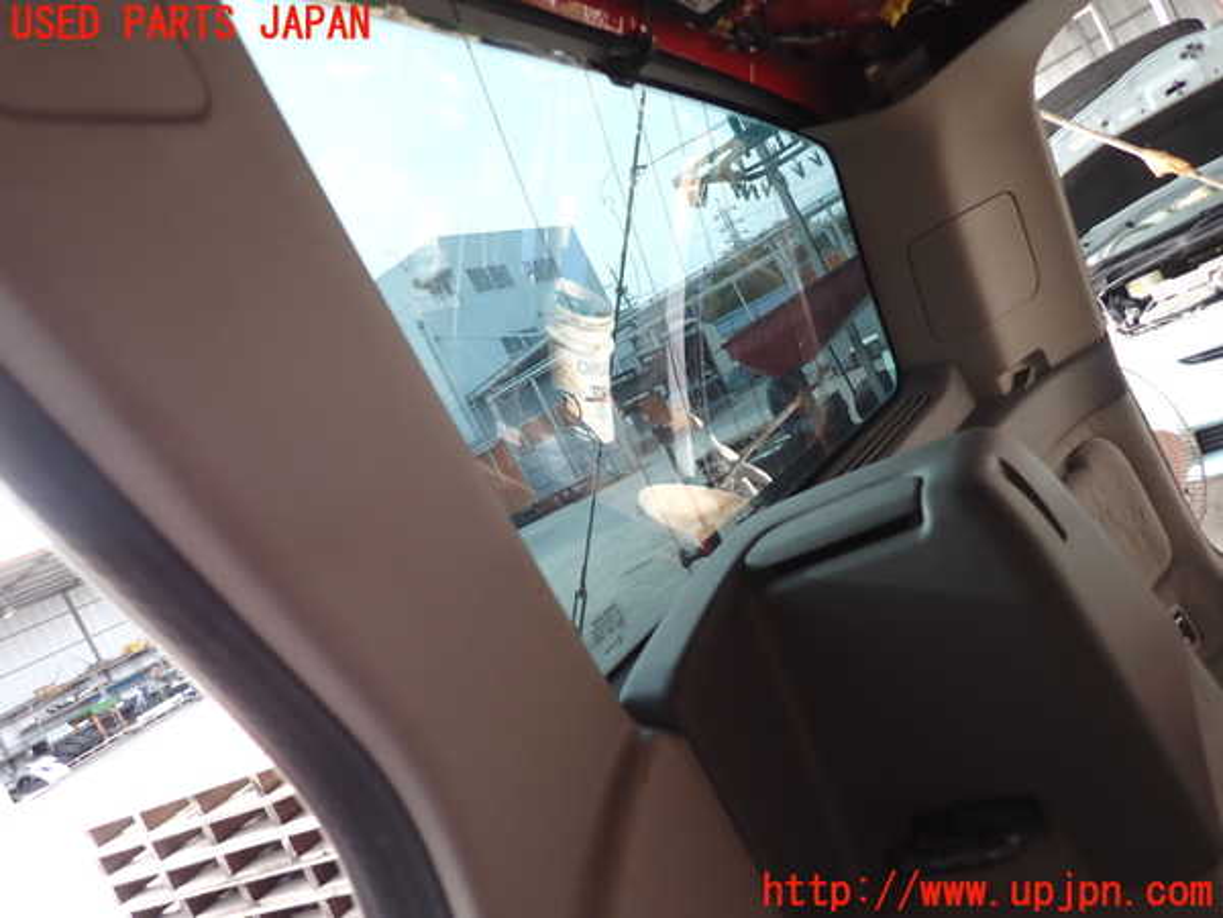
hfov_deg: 69.4
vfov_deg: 54.9
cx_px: 612
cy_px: 459
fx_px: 883
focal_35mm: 25
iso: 100
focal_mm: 4.5
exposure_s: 1/60
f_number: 2
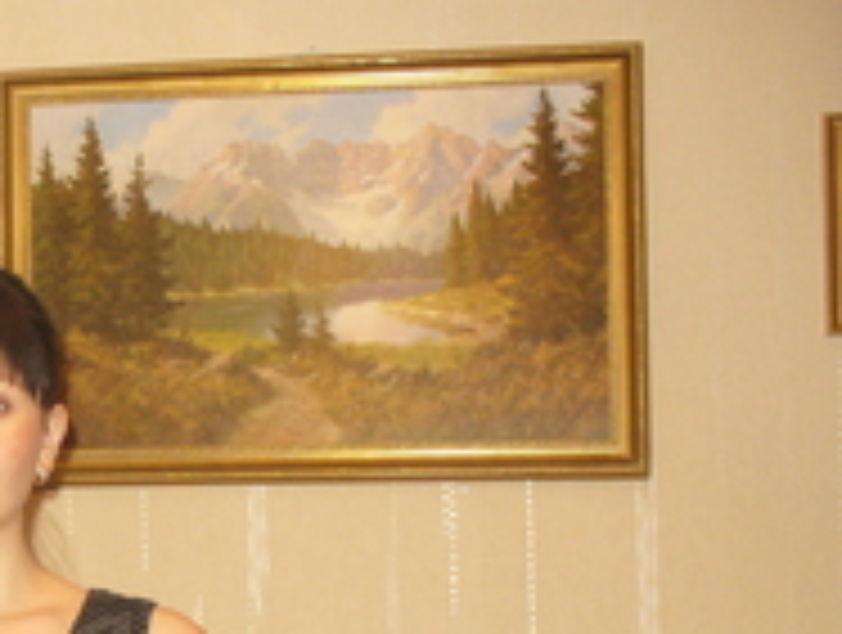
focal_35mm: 89
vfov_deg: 16.2
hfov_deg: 20.8
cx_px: -104
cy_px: 688
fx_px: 2169
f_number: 2.8
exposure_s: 1/30
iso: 200
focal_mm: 6.1
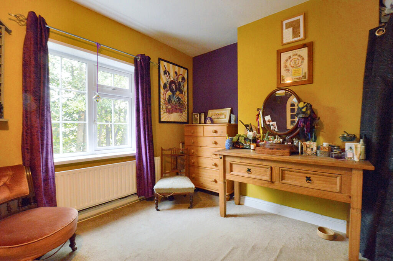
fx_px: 164
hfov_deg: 100.4
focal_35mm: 15
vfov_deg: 77.2
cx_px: 196
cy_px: 130
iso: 2000
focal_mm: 10
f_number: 11
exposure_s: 1/15
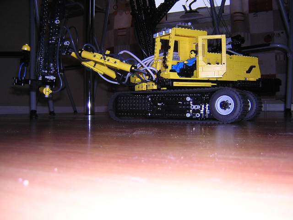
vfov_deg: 39.7
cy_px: 110
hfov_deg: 51.4
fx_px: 305
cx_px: 146
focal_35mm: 36
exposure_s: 1/60.1
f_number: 2.6
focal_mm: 4.7
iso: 100
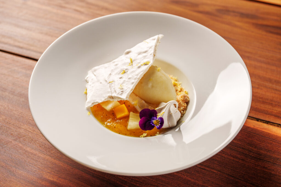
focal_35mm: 50
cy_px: 94
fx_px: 390
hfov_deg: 39.6
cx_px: 140
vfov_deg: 27.0
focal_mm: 50
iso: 200
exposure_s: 1/200
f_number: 5.6
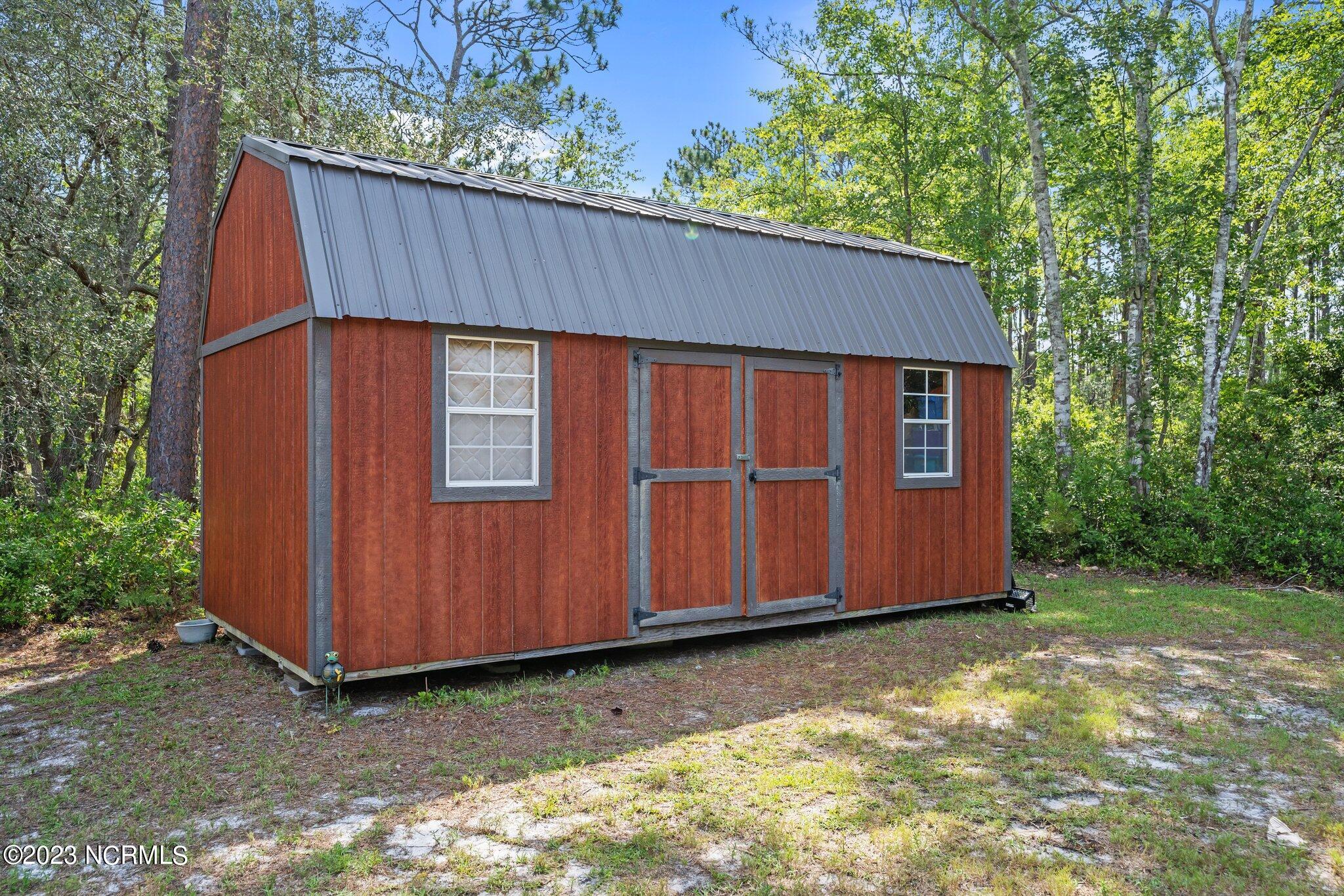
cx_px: 672
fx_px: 1045
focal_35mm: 28
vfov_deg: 46.4
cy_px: 448
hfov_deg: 65.5
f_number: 5.6
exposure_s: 1/500
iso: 400
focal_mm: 28
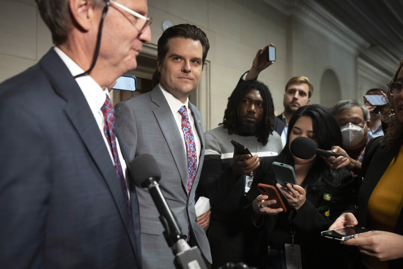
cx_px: 202
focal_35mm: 30
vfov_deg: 43.6
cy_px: 134
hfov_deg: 61.9
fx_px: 336
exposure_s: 1/320
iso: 8000
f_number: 2.8
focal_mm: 30
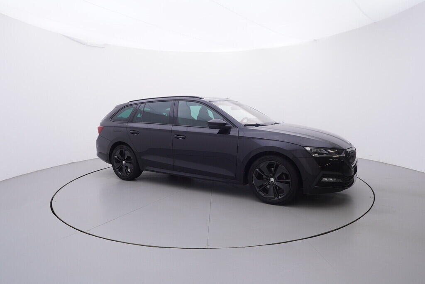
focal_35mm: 22
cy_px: 142
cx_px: 212
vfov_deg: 56.2
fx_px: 266
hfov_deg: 77.3
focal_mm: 15
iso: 200
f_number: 5
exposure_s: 1/80
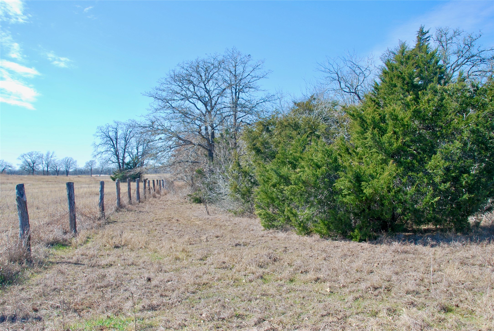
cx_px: 247
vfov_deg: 40.1
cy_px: 166
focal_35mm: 33
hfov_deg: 57.2
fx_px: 453
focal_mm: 22
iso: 100
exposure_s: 1/160
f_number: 6.3
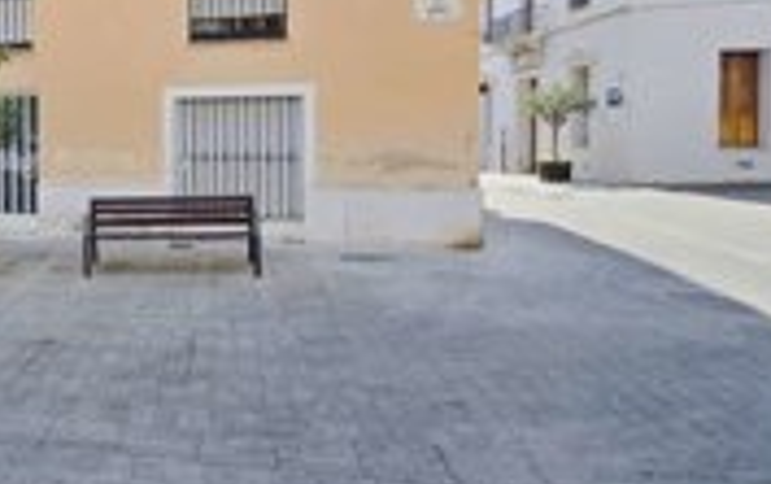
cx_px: 78
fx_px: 589
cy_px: 161
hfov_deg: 57.2
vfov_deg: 44.0
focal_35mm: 28
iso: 50
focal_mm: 2.2
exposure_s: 1/1632
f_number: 2.2
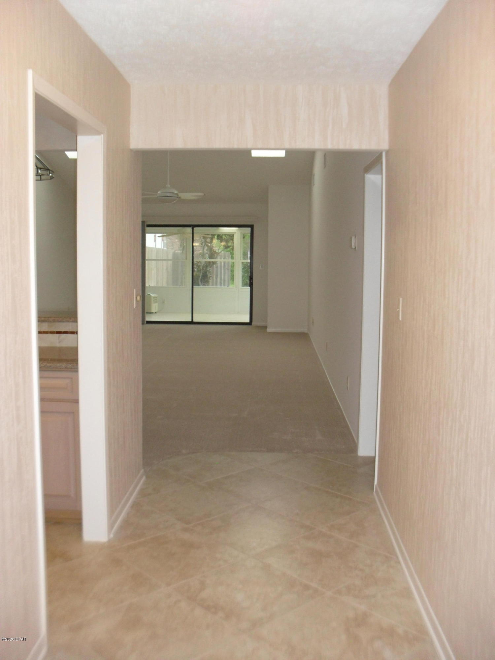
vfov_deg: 52.6
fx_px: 667
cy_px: 330
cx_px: 248
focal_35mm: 35
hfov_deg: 40.7
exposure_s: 1/45
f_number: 3.2
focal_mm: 6.3
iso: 200
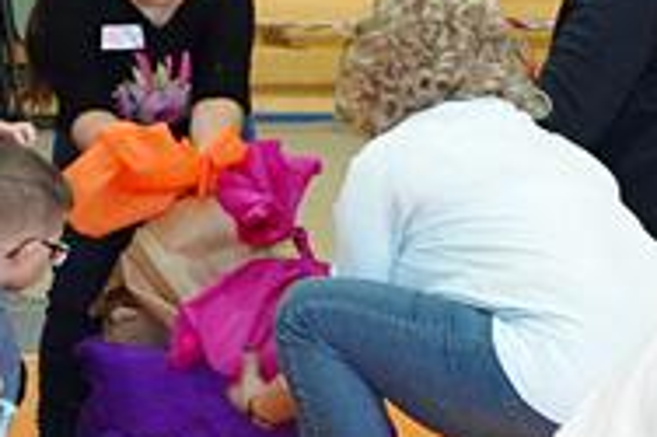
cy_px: 212
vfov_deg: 3.1
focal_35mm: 447
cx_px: 923
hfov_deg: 4.6
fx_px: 8150
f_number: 5.6
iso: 3200
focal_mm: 66
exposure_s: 1/80
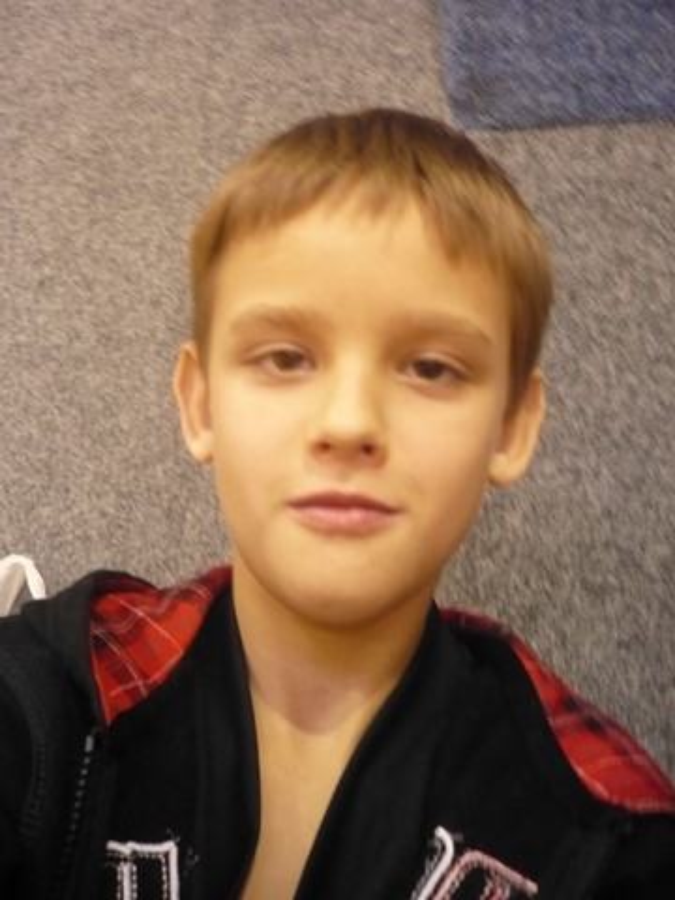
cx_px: 338
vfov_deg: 52.6
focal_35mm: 35
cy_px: 450
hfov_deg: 40.7
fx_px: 910
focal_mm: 5.8
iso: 320
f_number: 2.8
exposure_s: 1/8
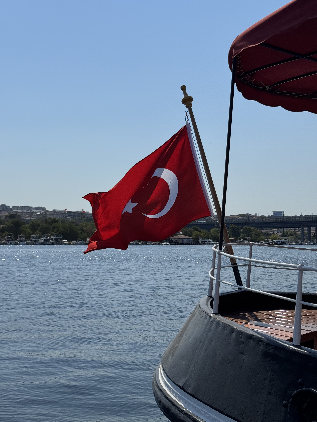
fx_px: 586
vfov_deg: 39.7
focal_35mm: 48
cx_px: 158
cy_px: 211
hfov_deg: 30.3
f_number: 1.78
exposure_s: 1/15385
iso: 80
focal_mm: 6.76
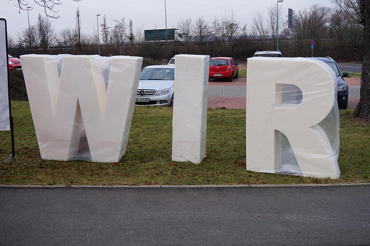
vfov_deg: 30.8
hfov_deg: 45.0
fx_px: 447
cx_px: 185
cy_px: 123
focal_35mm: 44
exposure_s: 1/60
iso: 100
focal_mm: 29
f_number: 5.6
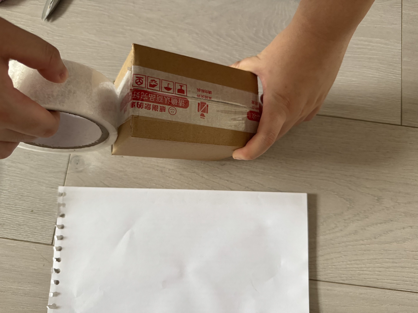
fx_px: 290
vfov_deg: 56.8
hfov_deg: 71.6
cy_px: 156
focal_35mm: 24
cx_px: 209
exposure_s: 1/60
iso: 500
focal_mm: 6.76
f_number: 1.78
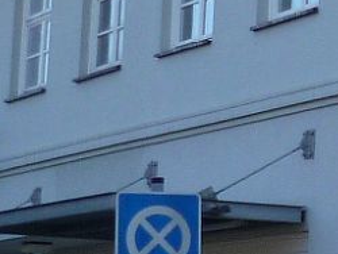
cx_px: 649
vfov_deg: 7.7
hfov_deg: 9.7
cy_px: 45
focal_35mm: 192
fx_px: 1877
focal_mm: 4.3
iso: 100
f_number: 2.5
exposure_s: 1/500
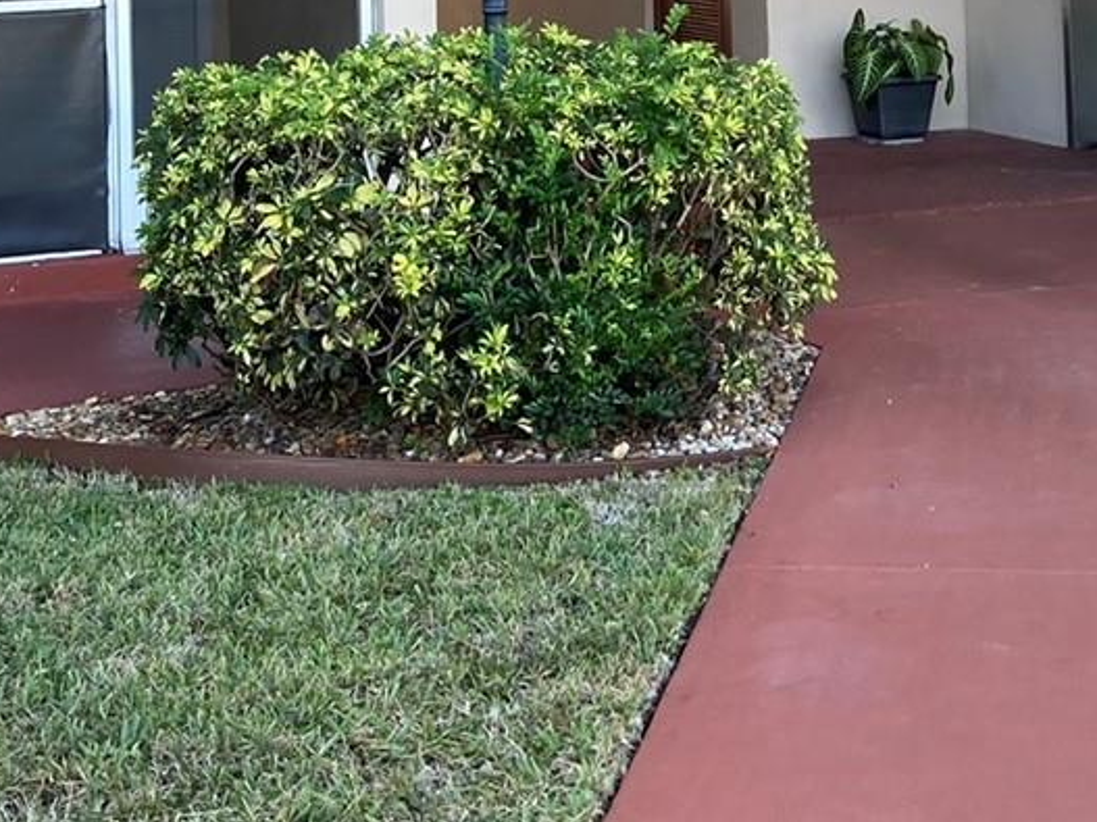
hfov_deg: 22.9
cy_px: -158
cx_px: 735
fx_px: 2693
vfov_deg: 16.6
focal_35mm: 85
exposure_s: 1/193
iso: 20
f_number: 1.8
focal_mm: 3.99
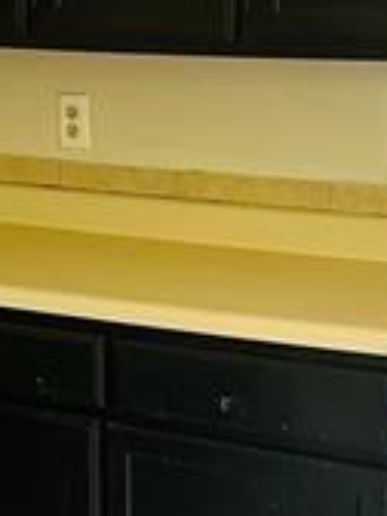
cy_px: 356
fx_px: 1774
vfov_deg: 16.5
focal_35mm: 119
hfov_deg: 12.4
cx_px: 86
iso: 200
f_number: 1.5
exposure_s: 1/60
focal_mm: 5.7
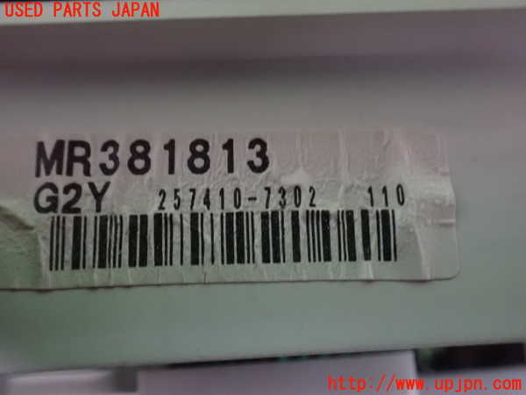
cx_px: 263
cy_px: 198
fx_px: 456
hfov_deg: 60.0
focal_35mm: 30
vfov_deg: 46.8
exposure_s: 1/25
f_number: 2.3
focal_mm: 5.4
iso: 1600
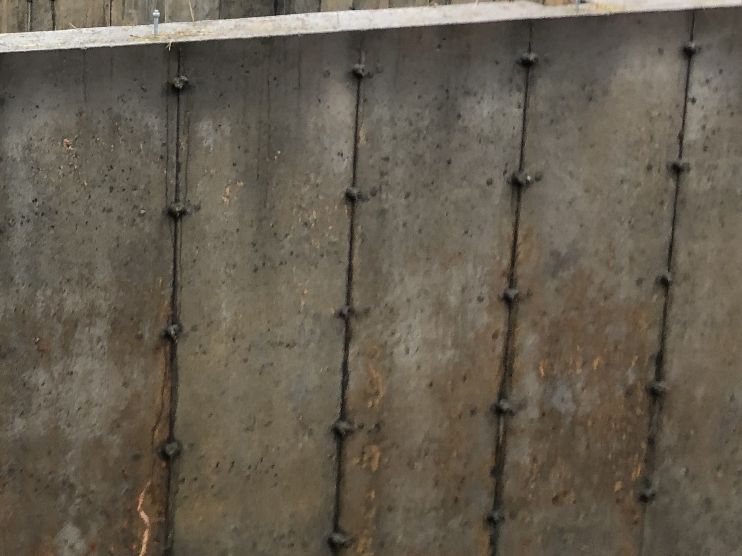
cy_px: 26
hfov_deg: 26.5
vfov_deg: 21.6
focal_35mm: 66
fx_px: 1415
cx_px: -118
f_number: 1.8
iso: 32
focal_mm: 3.99
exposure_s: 1/24
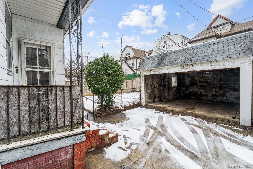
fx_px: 117
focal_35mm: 17
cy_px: 84
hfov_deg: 94.3
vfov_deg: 71.4
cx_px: 126
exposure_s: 1/2.5
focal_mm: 16.7
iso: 100
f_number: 11
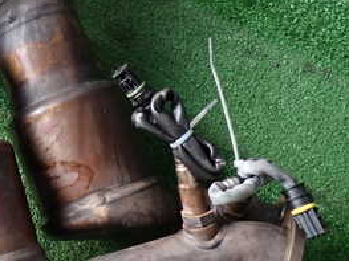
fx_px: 574
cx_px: 20
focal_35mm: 57
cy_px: 82
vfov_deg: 25.5
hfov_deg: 31.8
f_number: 2
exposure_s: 1/30
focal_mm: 4.5
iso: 200
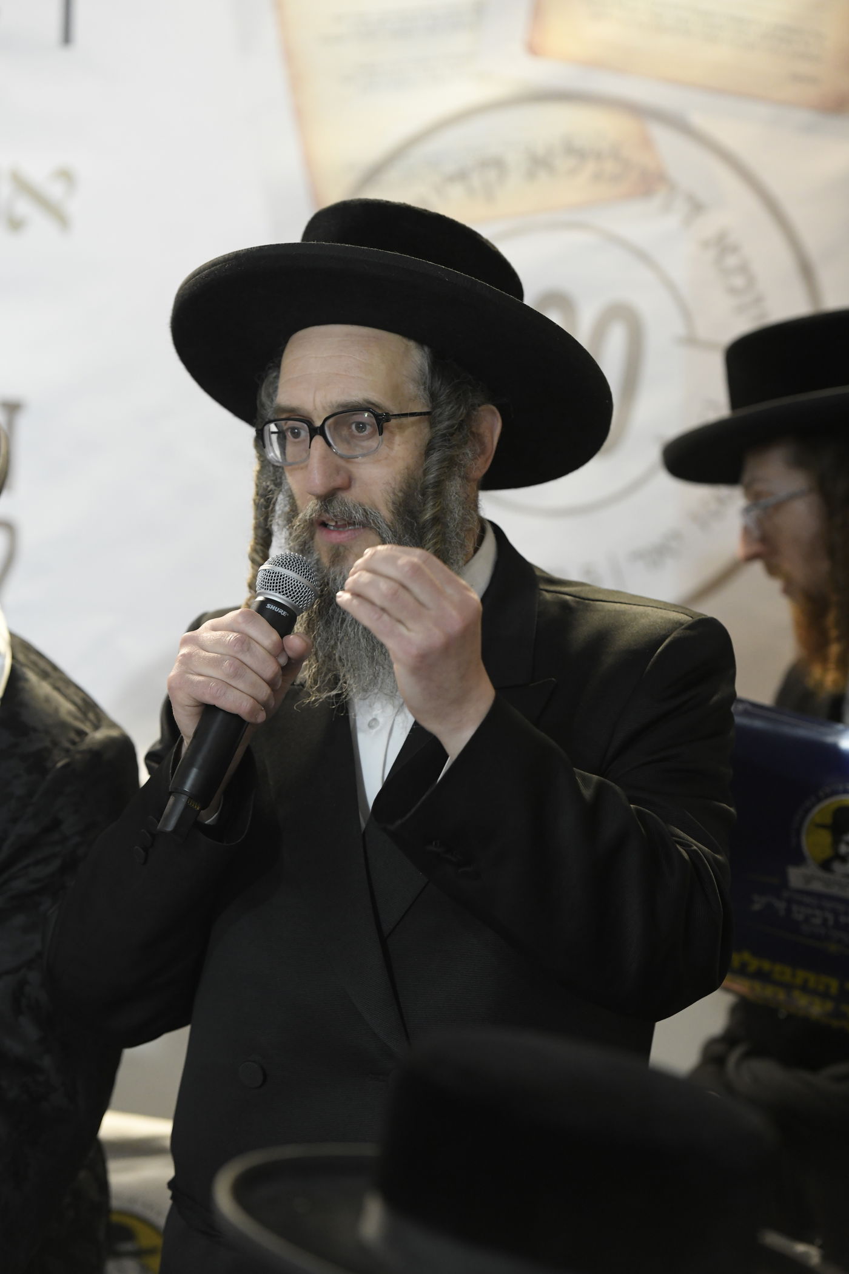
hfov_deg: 11.2
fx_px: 4315
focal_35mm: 122
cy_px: 637
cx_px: 424
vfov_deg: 16.8
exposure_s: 1/200
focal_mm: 122
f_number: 3.5
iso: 3200
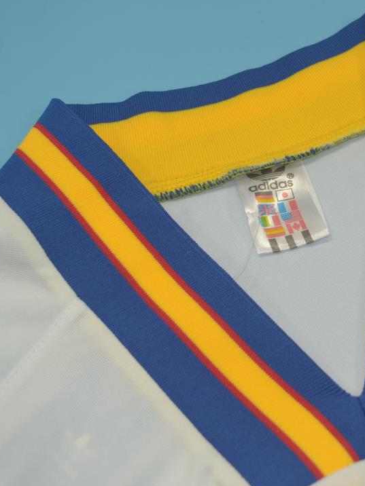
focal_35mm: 74
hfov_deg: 19.7
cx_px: 291
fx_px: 1040
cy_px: 243
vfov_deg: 26.3
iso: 200
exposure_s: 1/125
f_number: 5
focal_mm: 34
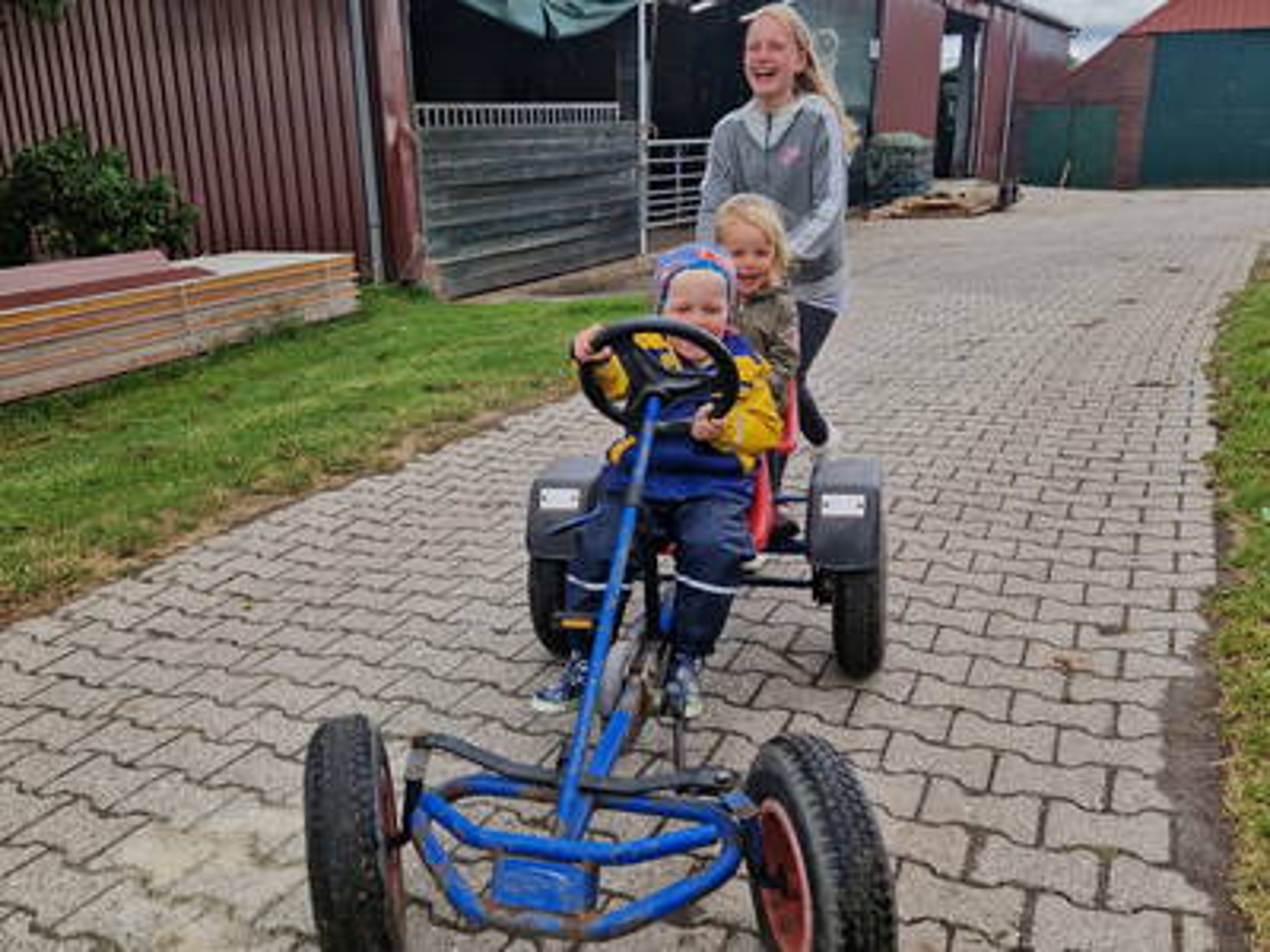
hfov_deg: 73.9
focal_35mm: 23
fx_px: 844
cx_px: 635
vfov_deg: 58.9
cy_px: 476
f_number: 1.8
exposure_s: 1/784
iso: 50
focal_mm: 5.4
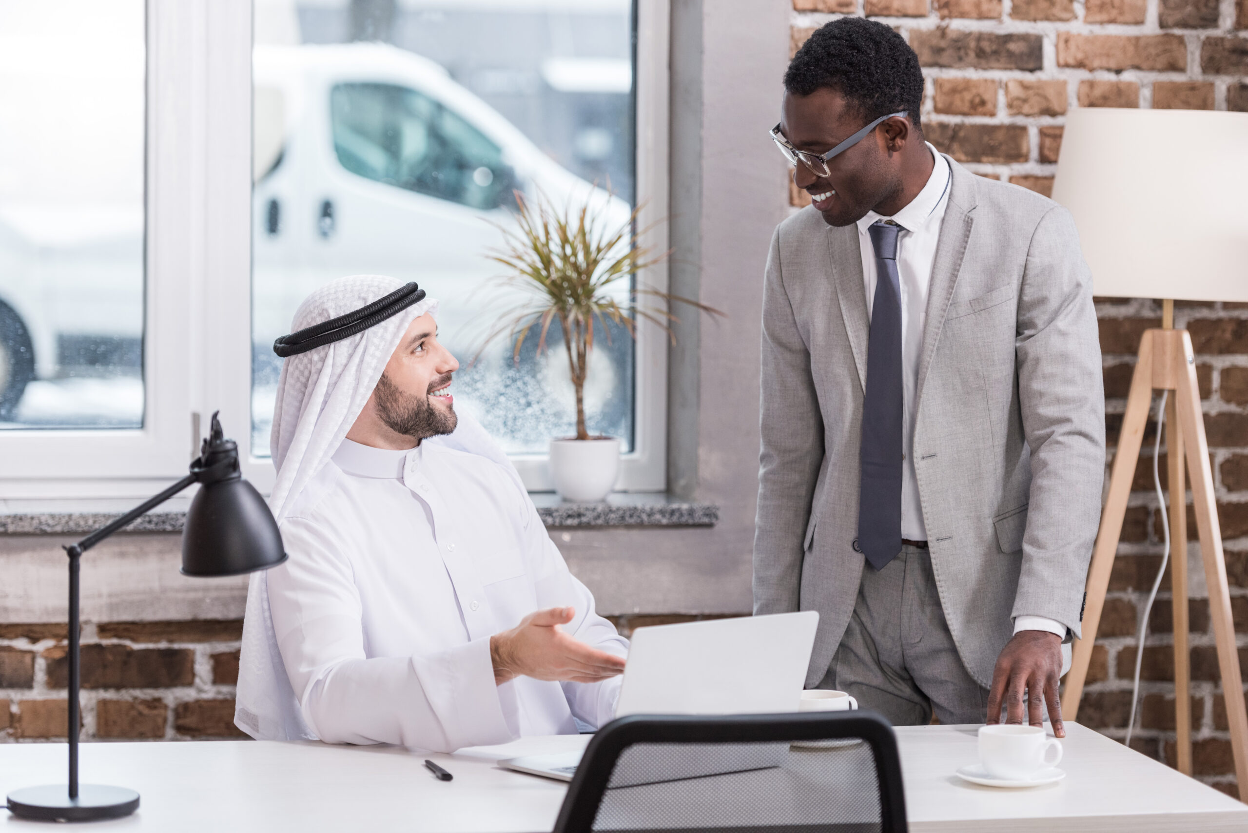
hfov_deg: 17.6
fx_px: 4023
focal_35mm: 116
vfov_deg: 11.8
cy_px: 416
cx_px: 624
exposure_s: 1/200
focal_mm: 116
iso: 800
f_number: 3.2
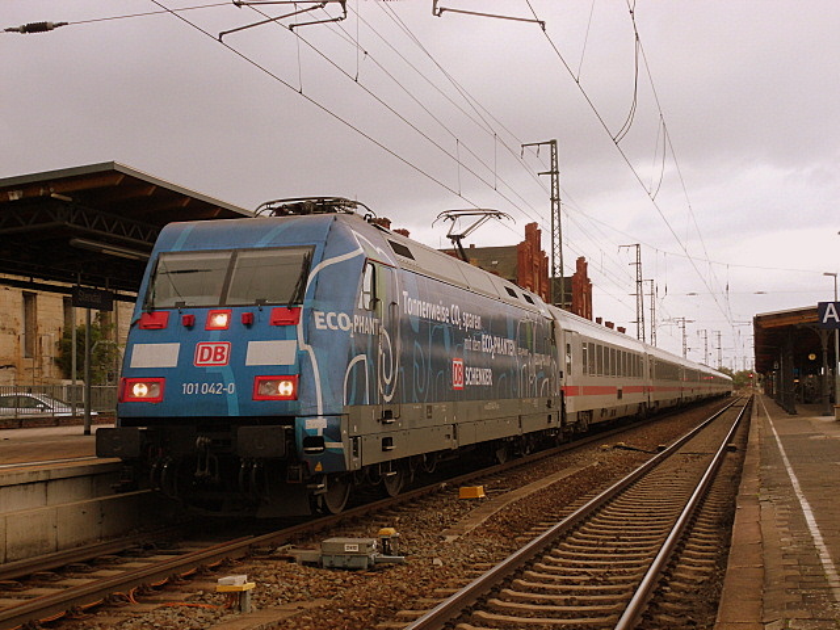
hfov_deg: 37.5
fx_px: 1238
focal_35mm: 51
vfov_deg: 28.6
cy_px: 315
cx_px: 420
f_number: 4.7
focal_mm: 9.2
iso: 100
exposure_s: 1/76
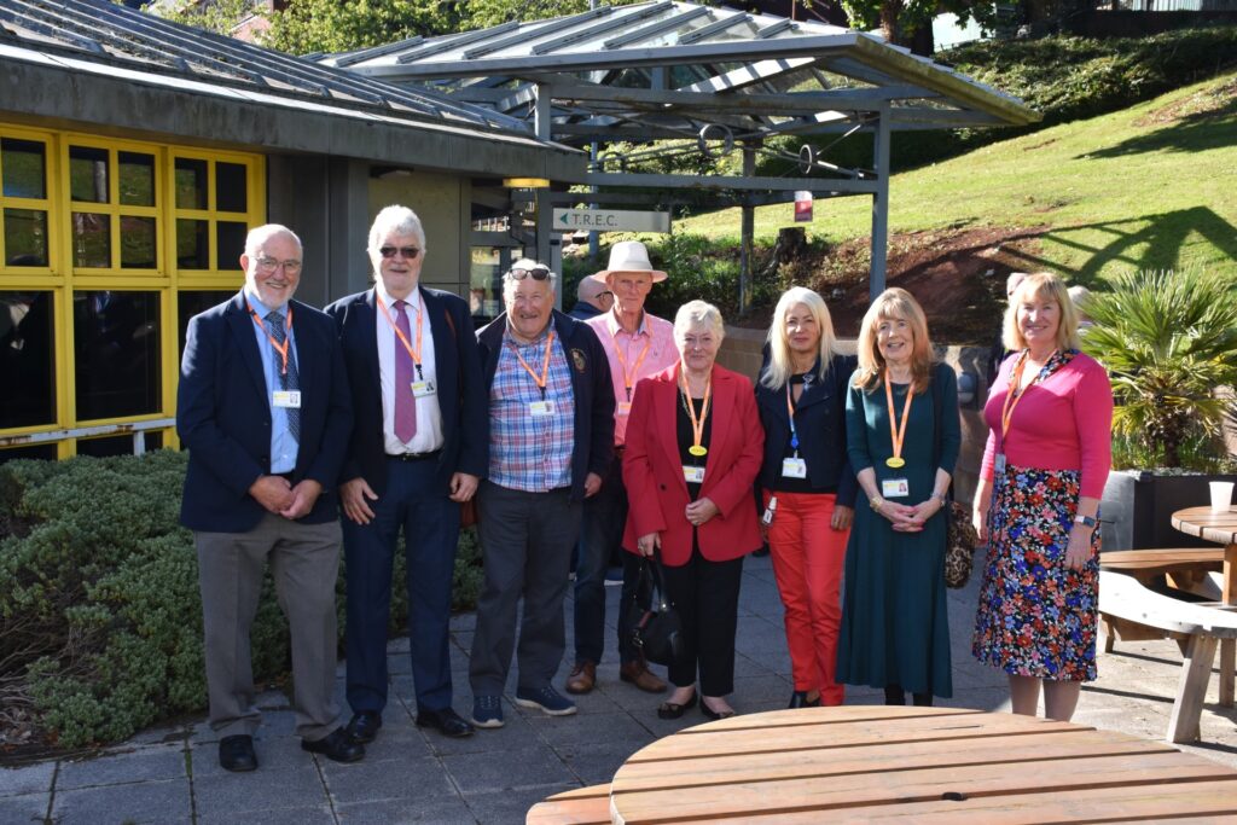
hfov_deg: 43.6
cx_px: 618
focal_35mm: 45
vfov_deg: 29.9
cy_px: 412
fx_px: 1546
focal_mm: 30
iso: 500
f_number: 8
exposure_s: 1/500
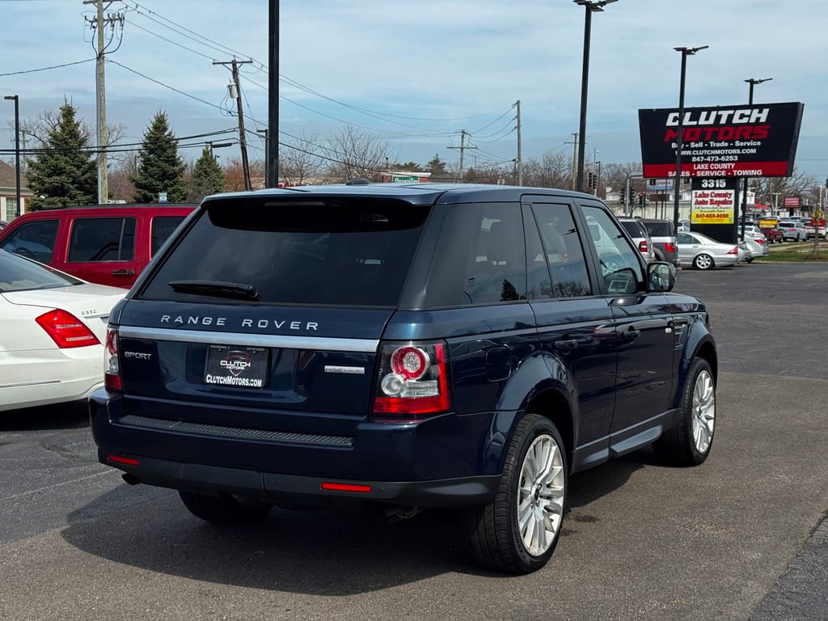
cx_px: 414
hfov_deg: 39.7
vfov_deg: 30.3
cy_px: 310
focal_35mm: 48
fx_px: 1148
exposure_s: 1/4049
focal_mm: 6.76
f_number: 1.78
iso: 64
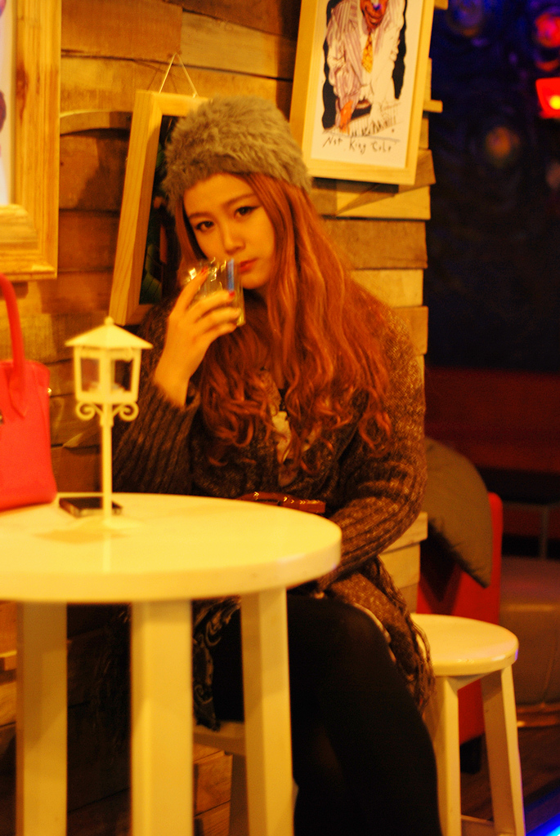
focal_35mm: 75
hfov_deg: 18.2
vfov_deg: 27.0
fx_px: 1746
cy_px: 418
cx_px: 280
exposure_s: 1/10
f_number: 2.2
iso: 200
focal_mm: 50
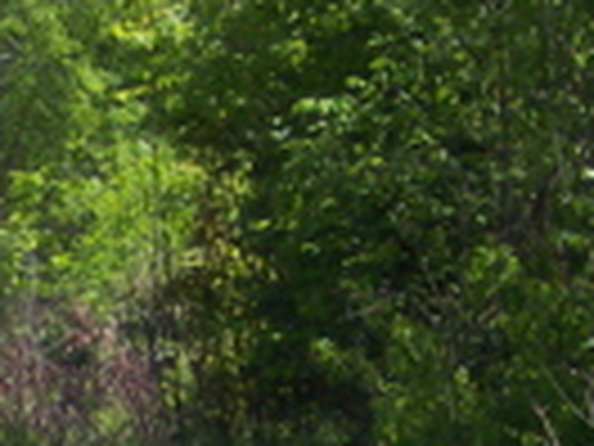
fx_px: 8374
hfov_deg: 4.0
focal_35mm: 488
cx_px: -394
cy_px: 376
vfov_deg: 3.0
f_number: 4.8
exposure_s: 1/700
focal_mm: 21.3
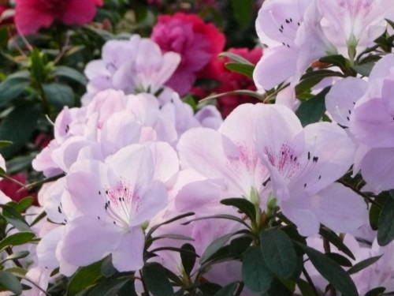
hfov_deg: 7.5
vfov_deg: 5.6
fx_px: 3016
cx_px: 197
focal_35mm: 265
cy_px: 148
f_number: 4.8
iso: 400
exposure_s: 1/40
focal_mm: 29.2
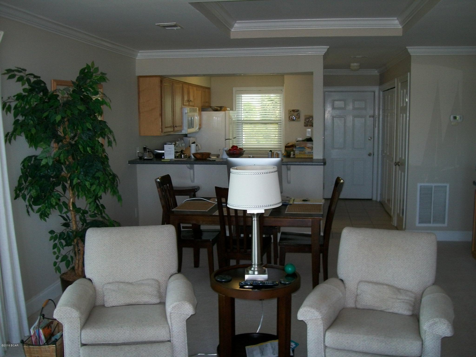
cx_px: 238
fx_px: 495
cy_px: 178
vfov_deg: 39.7
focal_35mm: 36
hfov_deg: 51.4
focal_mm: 6
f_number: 2.7
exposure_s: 1/30
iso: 80
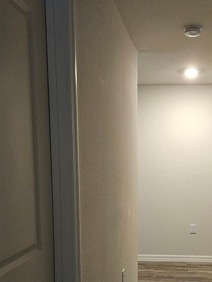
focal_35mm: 42
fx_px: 343
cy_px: 204
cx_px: 165
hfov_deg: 33.5
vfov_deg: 43.6
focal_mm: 5.4
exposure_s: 1/120
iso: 640
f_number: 1.8
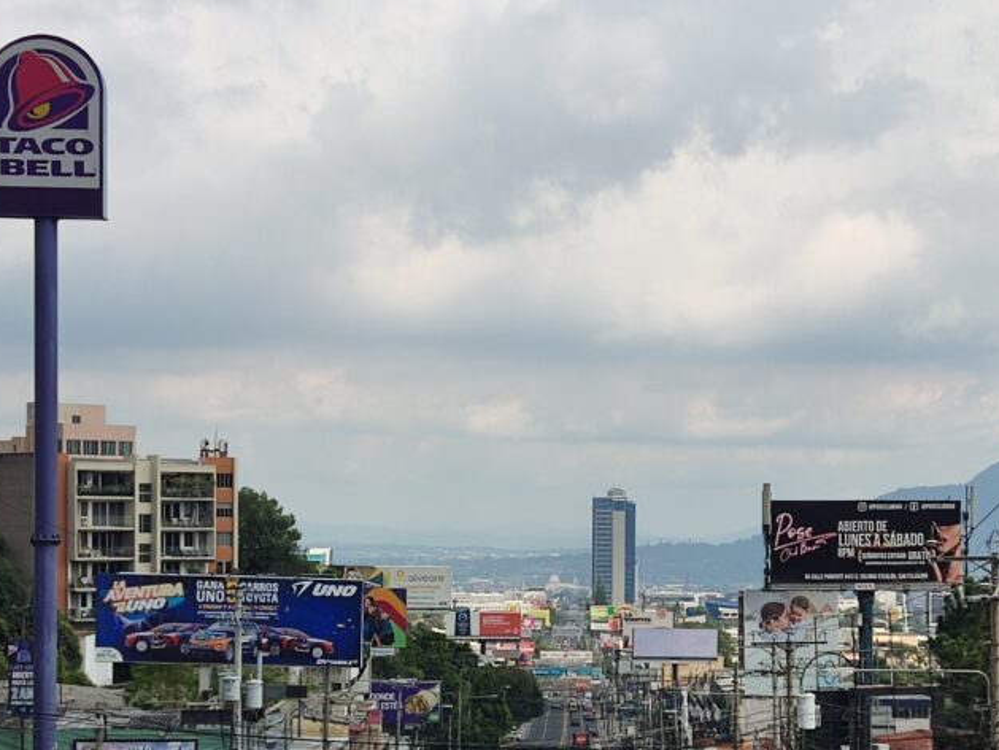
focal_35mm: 83
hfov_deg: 23.5
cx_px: 586
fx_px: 2396
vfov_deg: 17.7
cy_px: 547
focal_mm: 4.71
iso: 50
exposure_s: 1/1178
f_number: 1.79
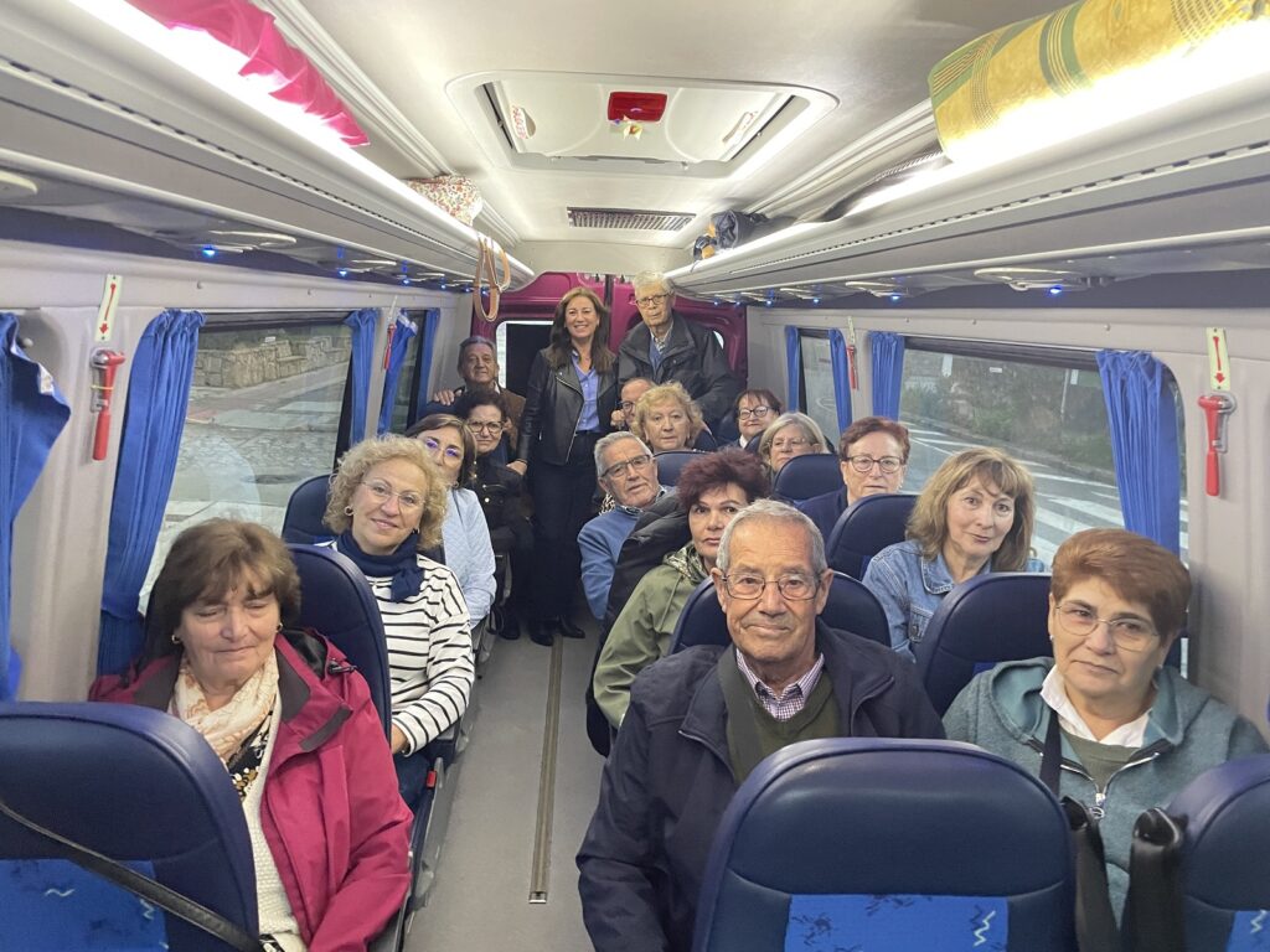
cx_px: 635
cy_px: 476
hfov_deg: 67.3
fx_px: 954
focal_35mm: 26
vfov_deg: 53.1
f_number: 1.6
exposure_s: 1/33
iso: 500
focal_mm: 4.2
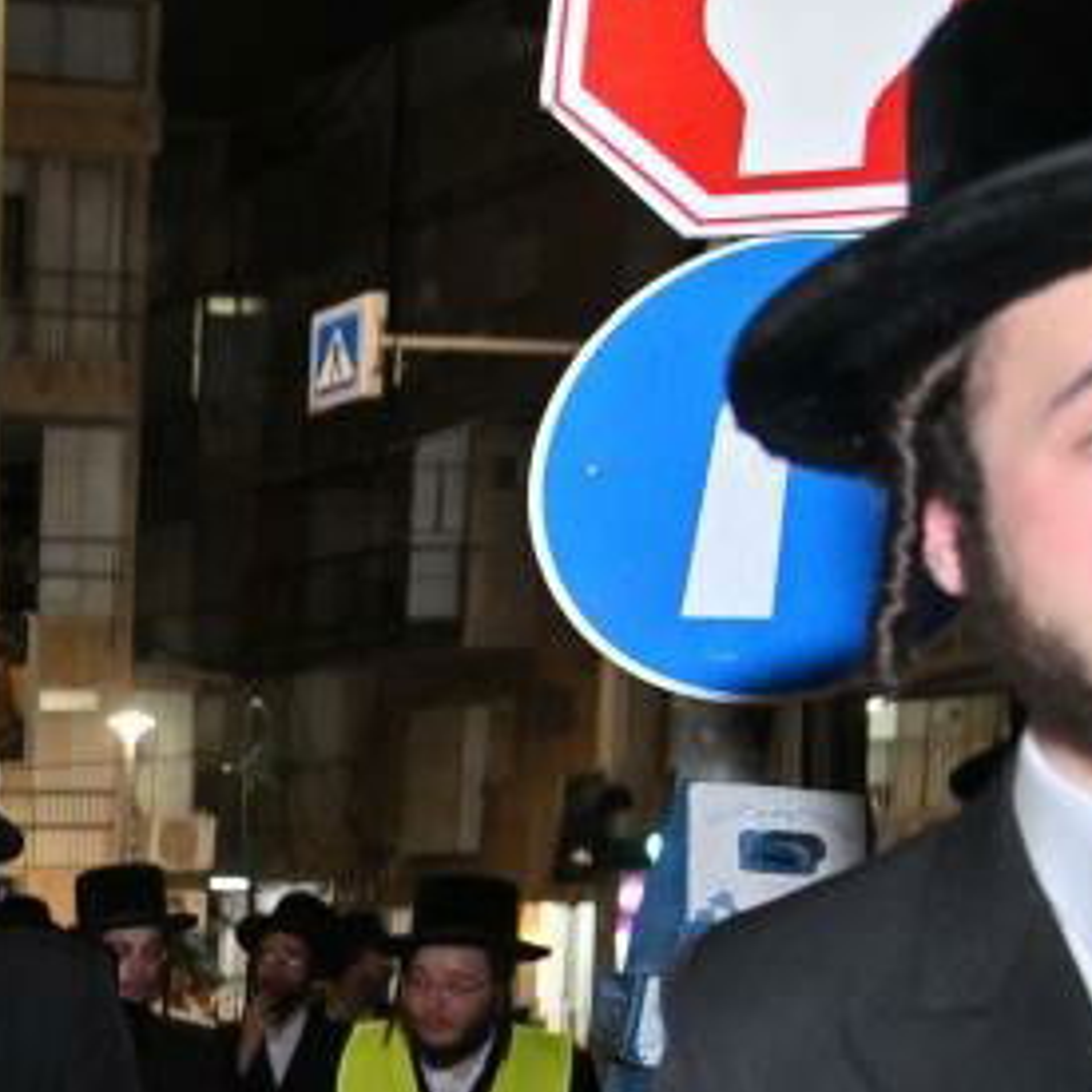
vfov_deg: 21.3
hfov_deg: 18.7
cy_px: 1273
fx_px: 2712
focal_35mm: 76
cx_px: -754
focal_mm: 24
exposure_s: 1/160
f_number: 4
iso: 1000
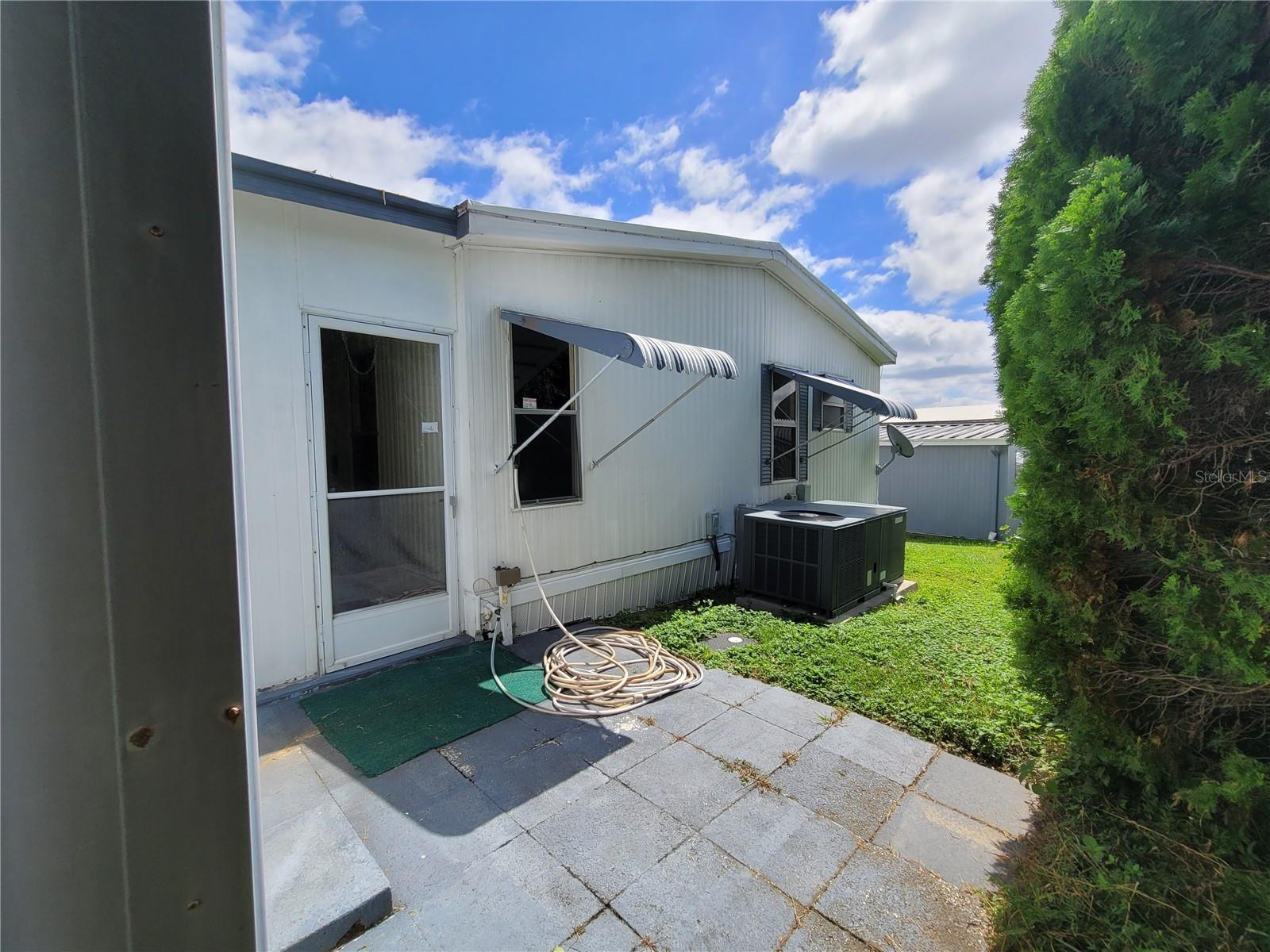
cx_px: 635
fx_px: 477
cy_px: 476
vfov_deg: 89.9
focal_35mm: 13
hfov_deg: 106.2
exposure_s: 1/1983
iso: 50
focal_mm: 2.2
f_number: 2.2
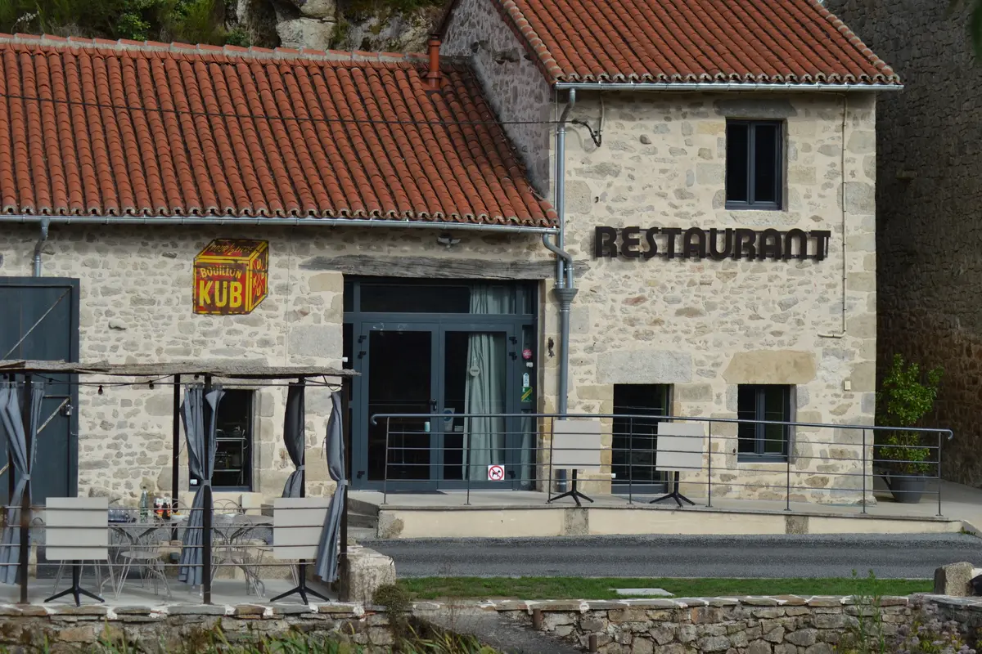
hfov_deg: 19.5
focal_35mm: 105
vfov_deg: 13.0
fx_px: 2864
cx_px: 491
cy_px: 327
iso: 125
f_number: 5.6
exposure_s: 1/500
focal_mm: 70
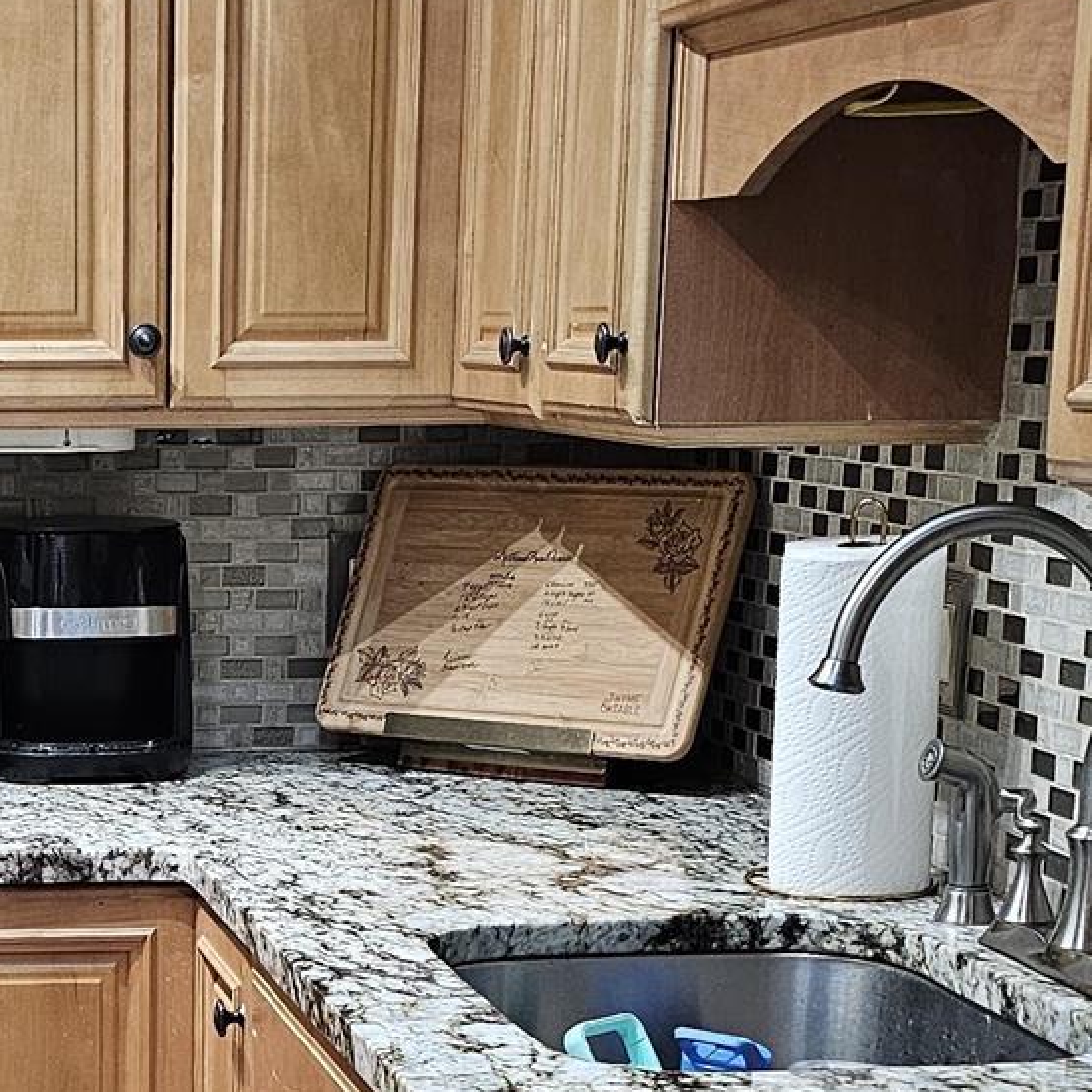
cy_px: 1149
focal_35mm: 85
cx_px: 46
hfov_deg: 19.9
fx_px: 3034
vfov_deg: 19.7
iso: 500
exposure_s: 1/120
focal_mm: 6.3
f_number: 1.7
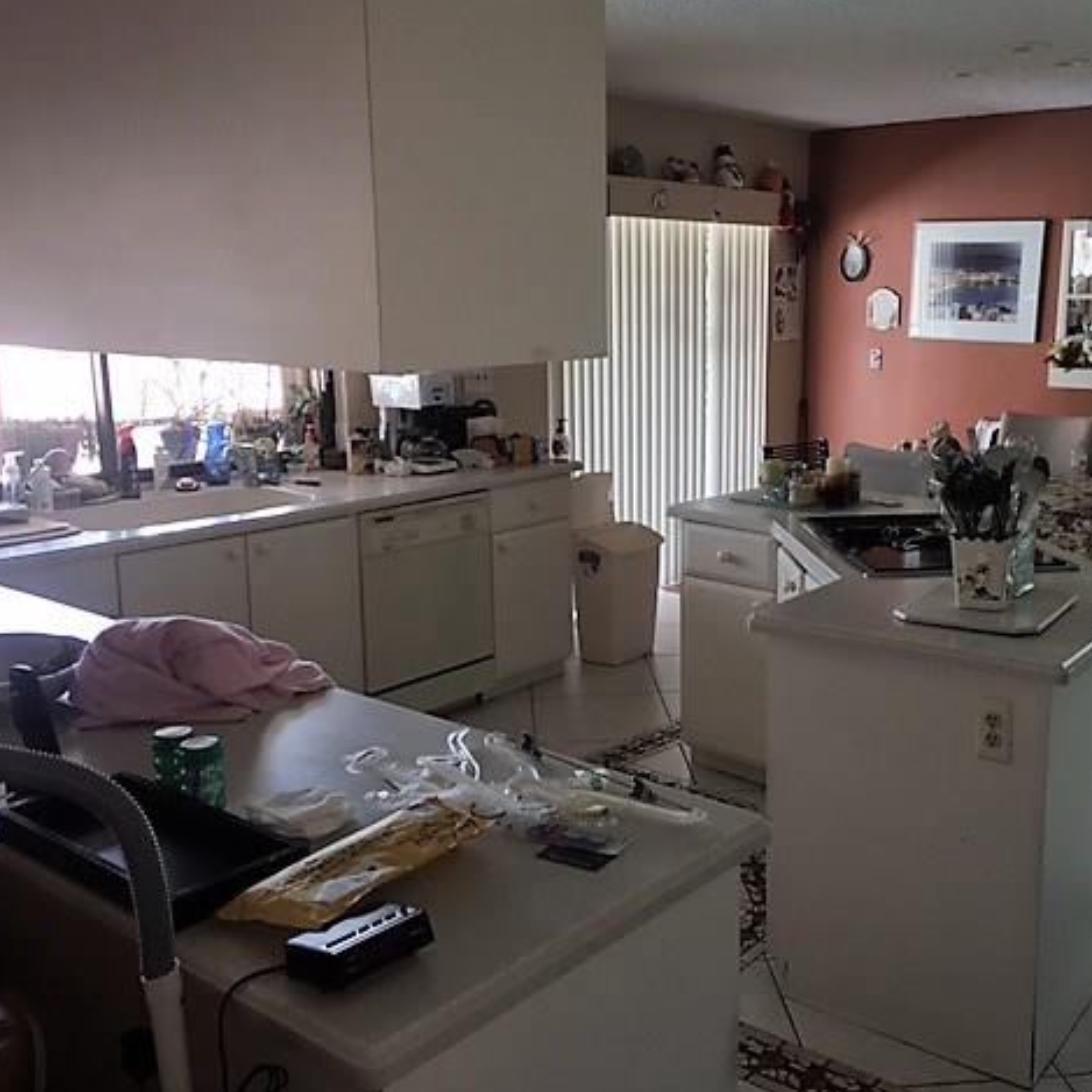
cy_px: 547
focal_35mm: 35
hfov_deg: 46.9
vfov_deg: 47.2
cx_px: 661
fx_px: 1249
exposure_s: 1/30
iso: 50
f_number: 2.2
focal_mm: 4.15
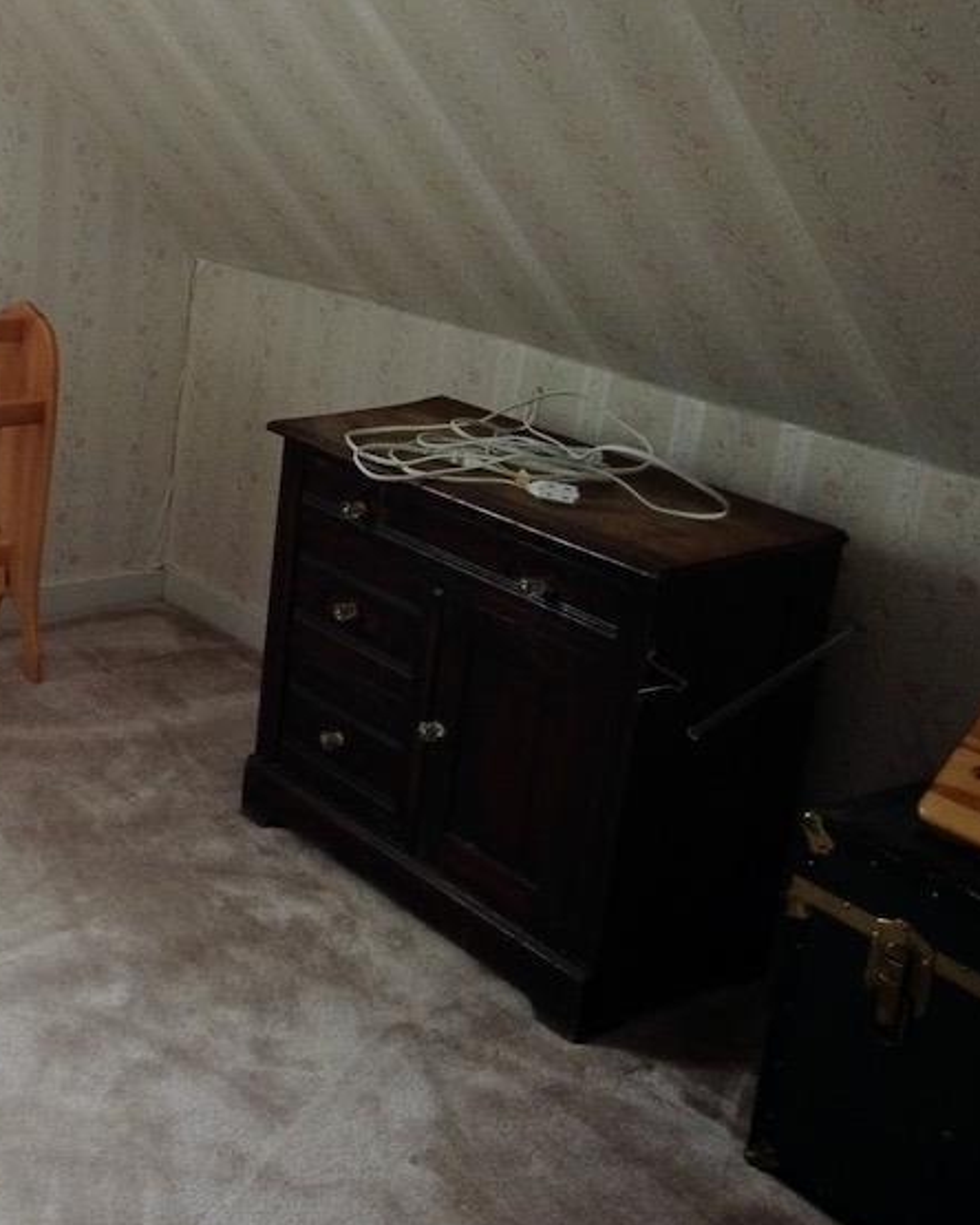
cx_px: -280
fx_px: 1631
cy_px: 296
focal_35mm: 45
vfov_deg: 39.9
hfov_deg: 27.9
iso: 400
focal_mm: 4.4
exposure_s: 1/10
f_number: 1.8
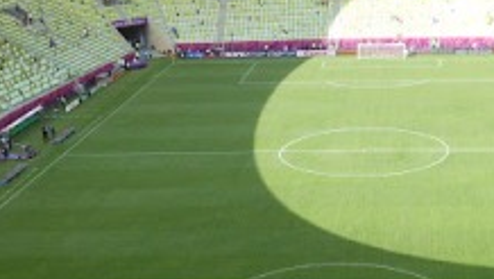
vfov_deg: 16.1
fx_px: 983
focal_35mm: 75
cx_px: 349
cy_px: 84
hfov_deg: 27.9
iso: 80
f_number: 3.2
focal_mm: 4.5
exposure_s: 1/320
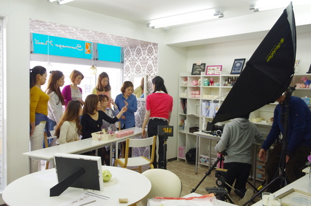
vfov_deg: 42.1
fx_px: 267
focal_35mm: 31
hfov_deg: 60.4
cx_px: 156
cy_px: 103
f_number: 6.7
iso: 800
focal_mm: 21.25
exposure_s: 1/45
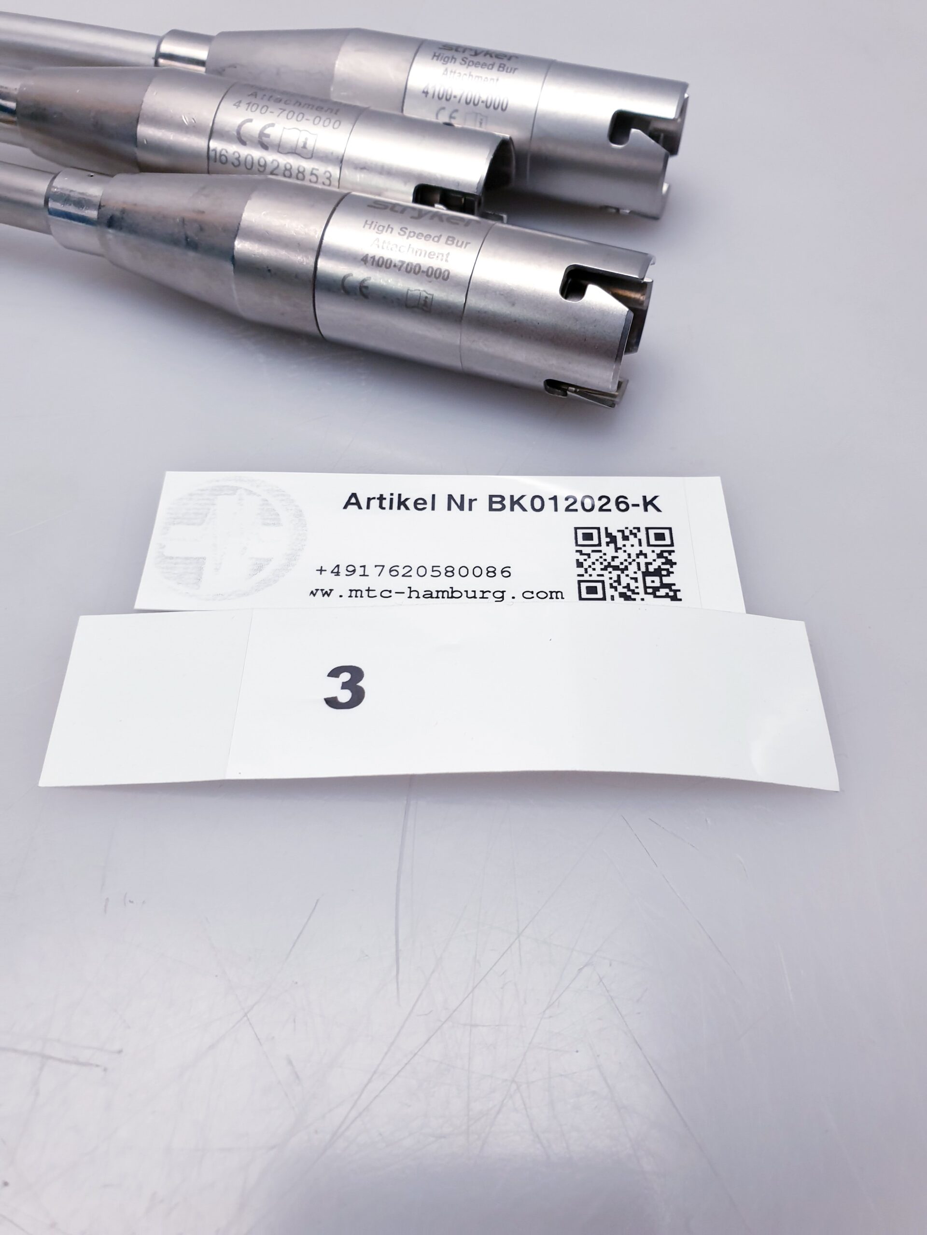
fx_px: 928
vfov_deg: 67.3
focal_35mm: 26
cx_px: 464
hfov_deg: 53.1
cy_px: 618
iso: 80
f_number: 2.4
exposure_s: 1/100
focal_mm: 4.3
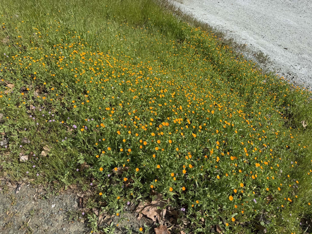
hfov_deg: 71.6
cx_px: 156
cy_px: 117
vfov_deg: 56.8
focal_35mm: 24
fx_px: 216
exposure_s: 1/3145
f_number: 1.78
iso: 80
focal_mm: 6.76
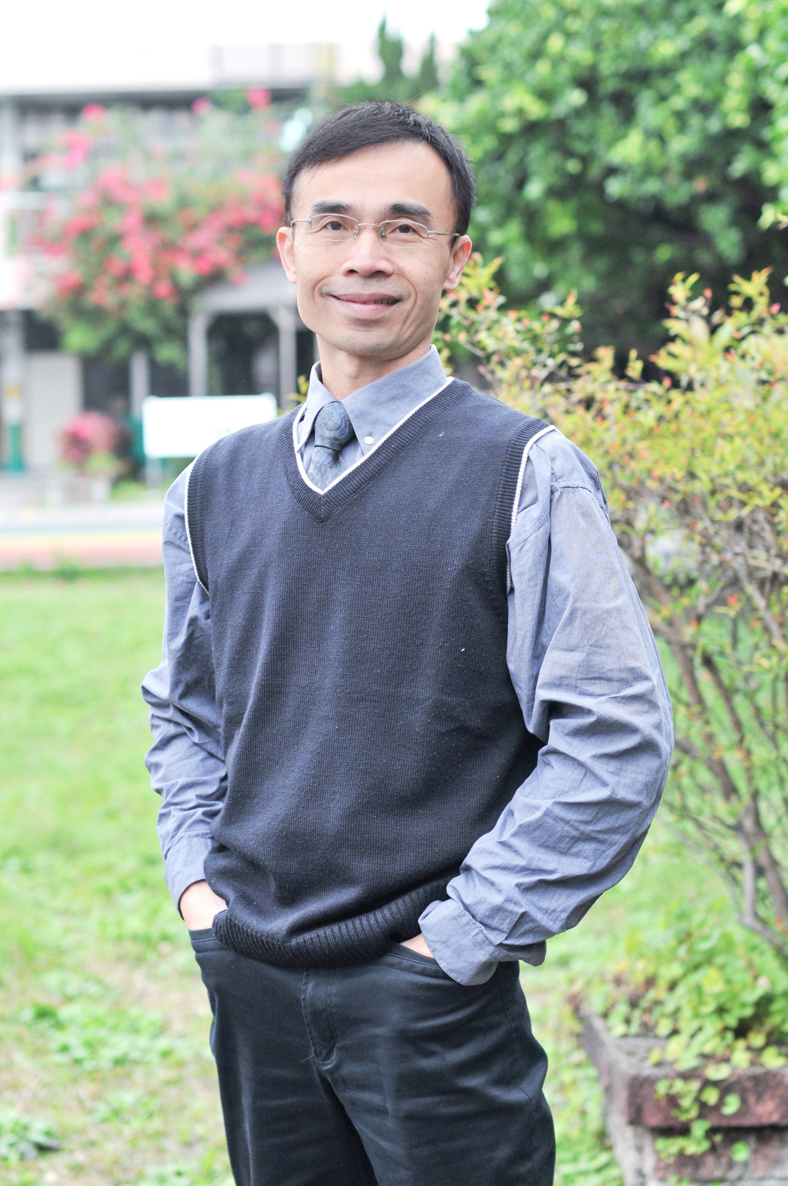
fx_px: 2469
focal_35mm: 75
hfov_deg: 18.1
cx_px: 394
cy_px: 593
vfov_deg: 27.0
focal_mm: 50
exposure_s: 1/640
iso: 400
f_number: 2.5
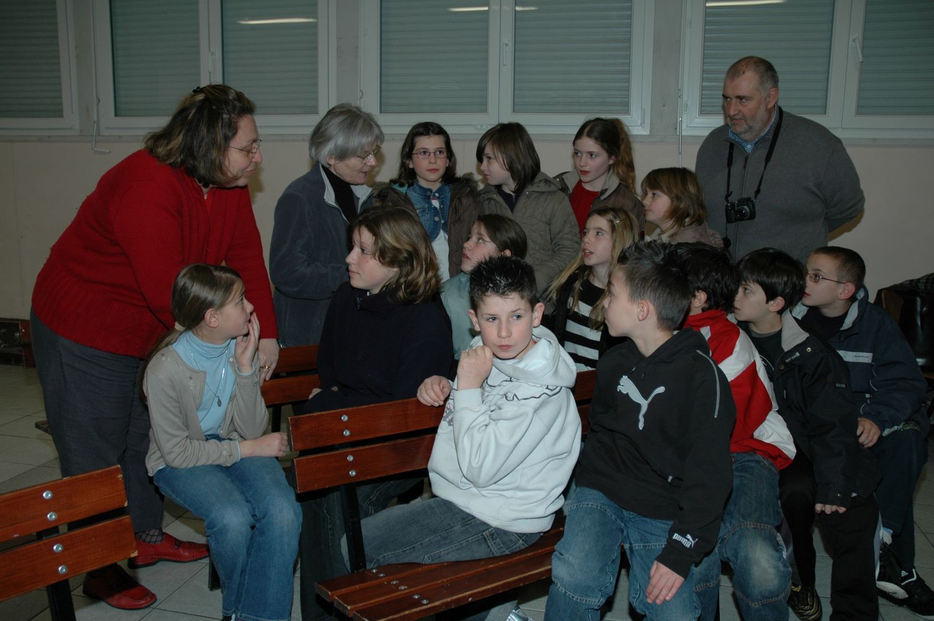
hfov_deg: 57.3
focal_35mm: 33
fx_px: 855
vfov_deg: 39.9
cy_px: 310
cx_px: 467
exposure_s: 1/60
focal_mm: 22
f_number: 4
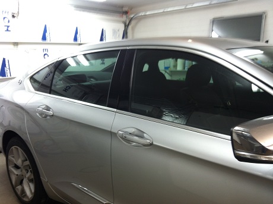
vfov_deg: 40.6
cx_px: 136
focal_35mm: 35
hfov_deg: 52.7
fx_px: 275
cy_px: 102
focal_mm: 3.85
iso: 80
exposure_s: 1/15
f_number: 2.8
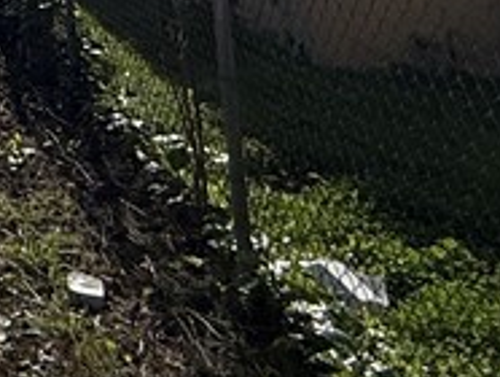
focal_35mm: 77
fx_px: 1114
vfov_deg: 15.9
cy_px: -329
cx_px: -538
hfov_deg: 17.2
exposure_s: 1/6173
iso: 50
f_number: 2.2
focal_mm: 2.22
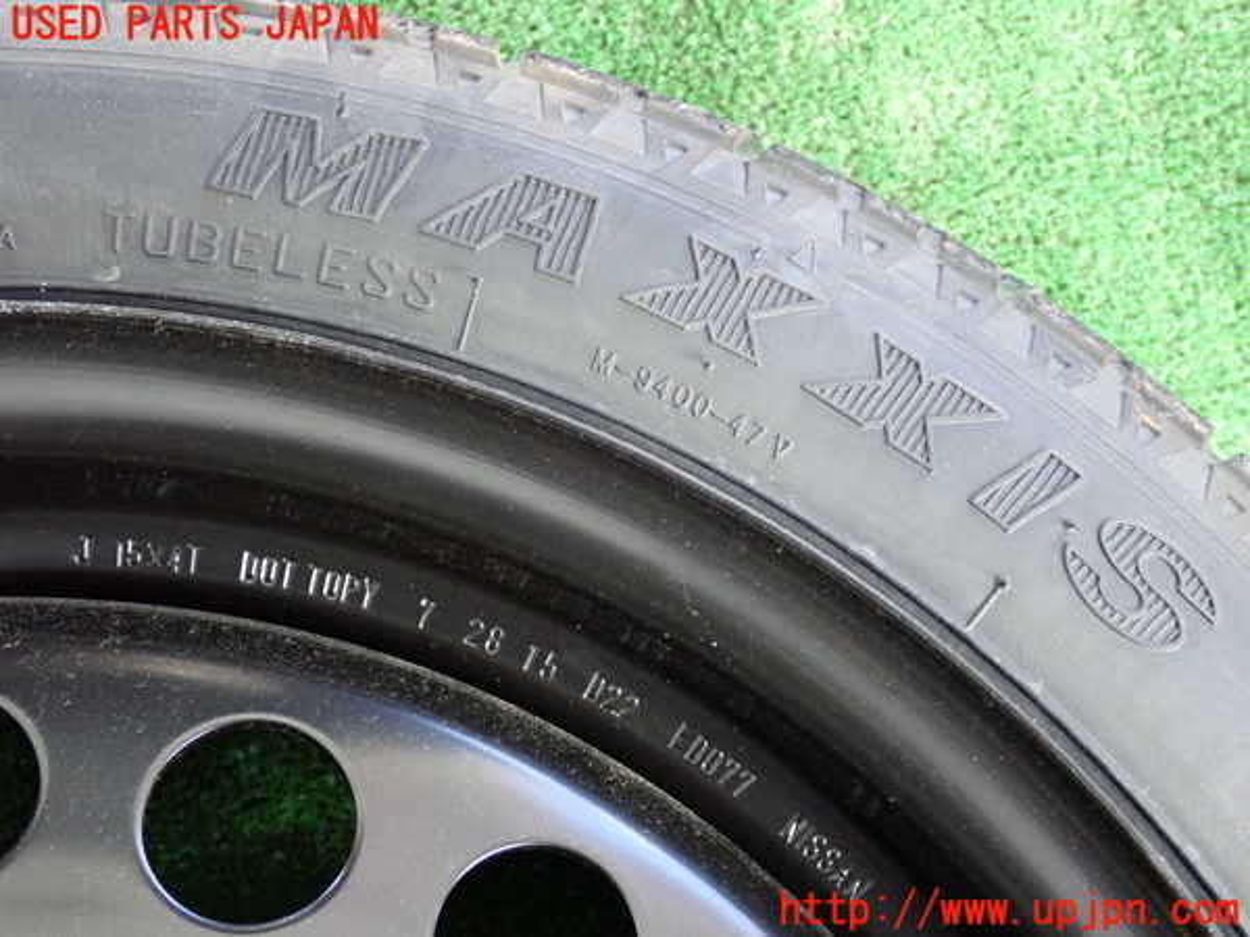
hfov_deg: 38.2
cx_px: 625
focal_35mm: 50
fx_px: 1806
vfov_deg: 29.1
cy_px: 468
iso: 1000
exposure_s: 1/125
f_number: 3.2
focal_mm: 9.01
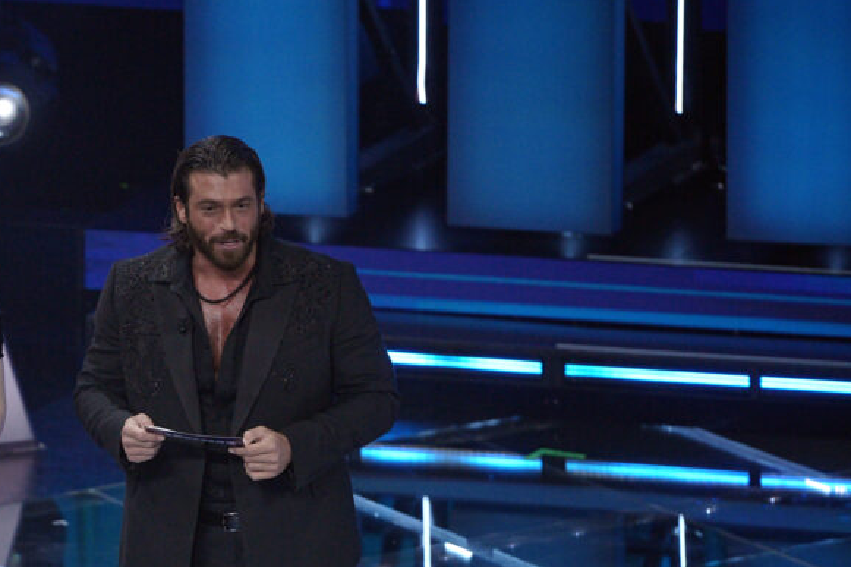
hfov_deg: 5.0
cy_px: 568
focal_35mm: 413
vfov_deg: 3.3
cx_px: -10
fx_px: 9760
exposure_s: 1/500
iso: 3200
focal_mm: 200
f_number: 2.8
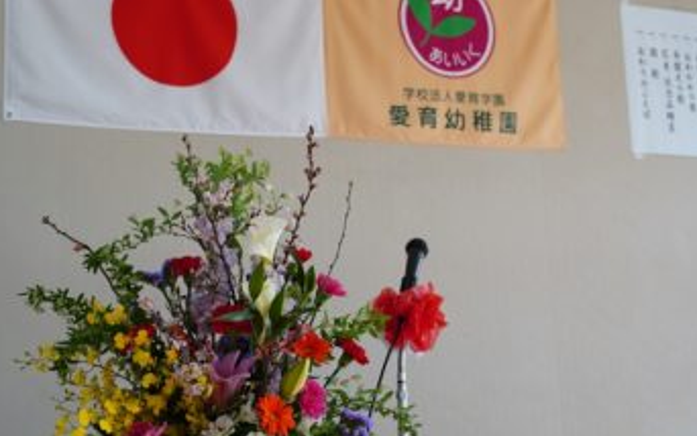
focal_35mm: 50
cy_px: 194
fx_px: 950
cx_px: 316
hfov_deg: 40.2
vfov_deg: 25.8
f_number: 3.5
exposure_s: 1/30
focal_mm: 35
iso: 100
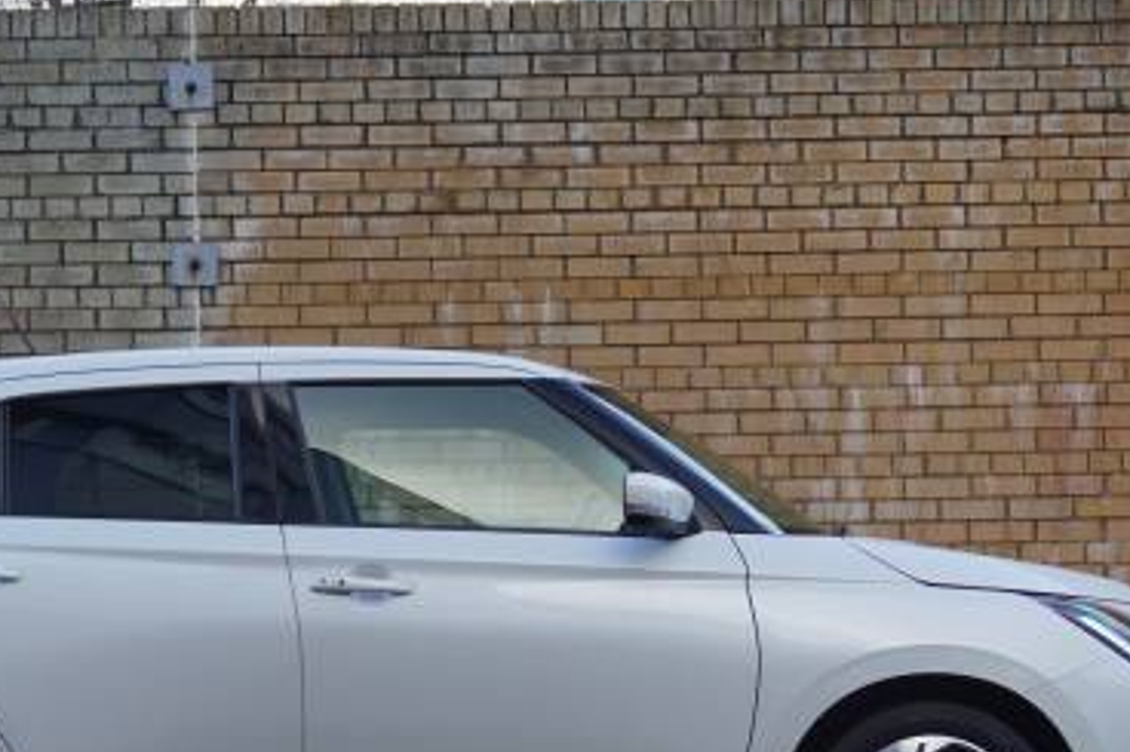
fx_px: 2537
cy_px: 605
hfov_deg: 25.1
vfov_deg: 16.7
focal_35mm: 81
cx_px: 473
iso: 160
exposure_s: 1/60
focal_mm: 31
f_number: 5
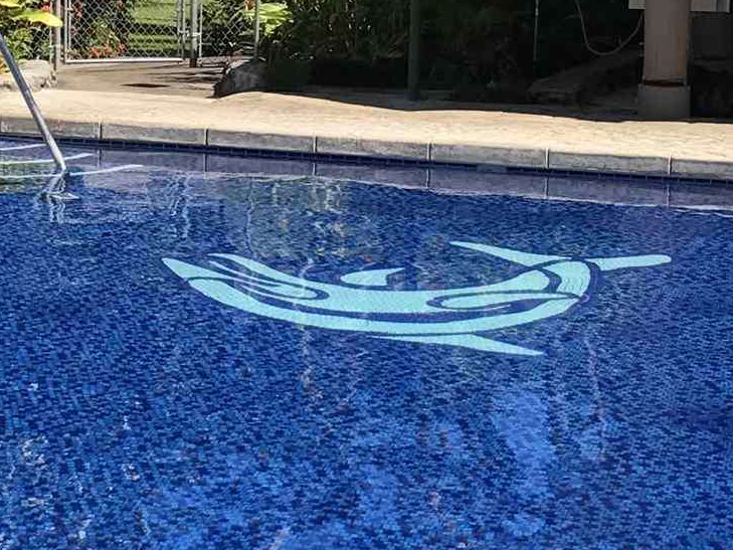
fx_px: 2499
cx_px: -14
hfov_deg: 16.3
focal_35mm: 118
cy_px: 43
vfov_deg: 12.5
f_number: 1.8
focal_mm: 3.99
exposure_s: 1/2037
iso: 20
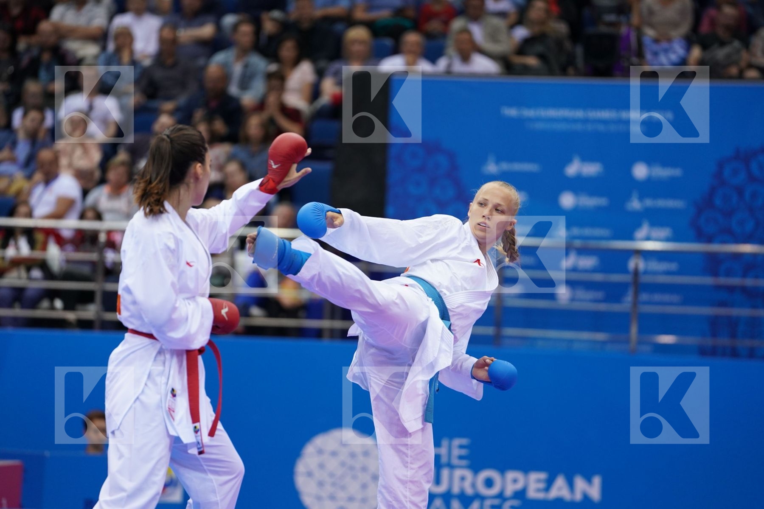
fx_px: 4244
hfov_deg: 10.3
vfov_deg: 6.9
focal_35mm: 200
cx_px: 382
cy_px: 254
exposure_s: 1/1000
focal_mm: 200
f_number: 2.8
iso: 1600
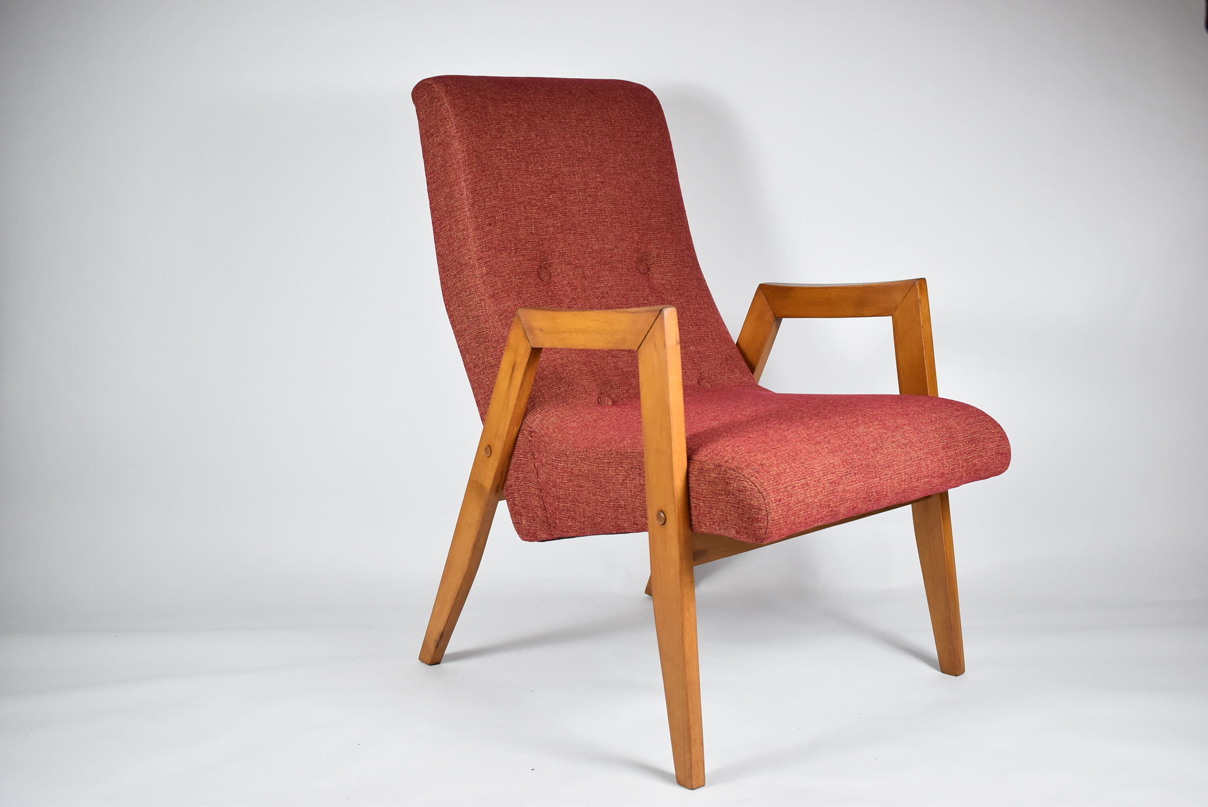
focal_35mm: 40
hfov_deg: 47.9
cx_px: 604
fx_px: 1360
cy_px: 404
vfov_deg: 33.1
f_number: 4
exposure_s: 1/125
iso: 1000
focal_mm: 27
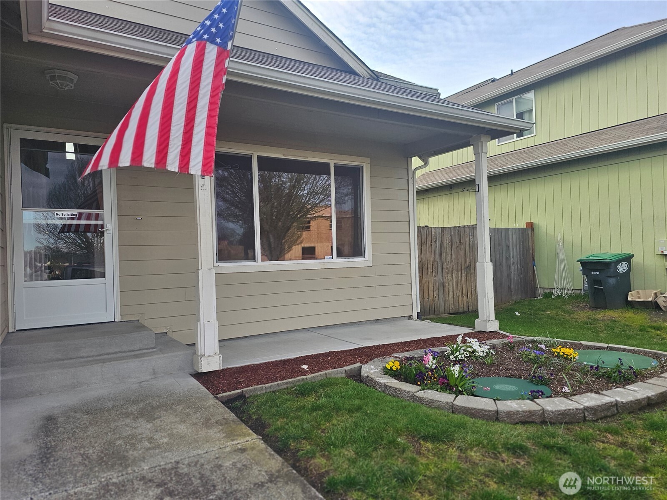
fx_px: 443
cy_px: 250
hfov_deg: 73.9
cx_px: 334
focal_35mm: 23
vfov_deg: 58.9
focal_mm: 6.3
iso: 20
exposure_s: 1/404
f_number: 1.7
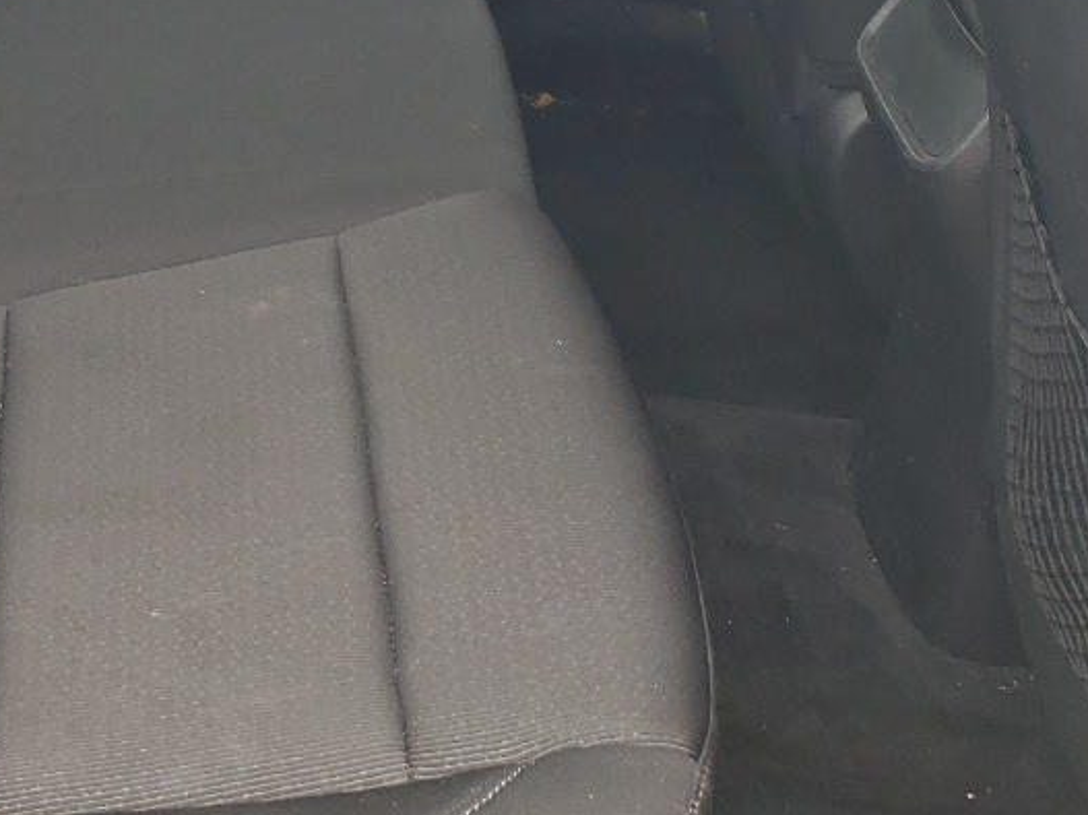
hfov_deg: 23.9
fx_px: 2482
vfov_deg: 17.9
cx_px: 72
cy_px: -109
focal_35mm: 79
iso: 50
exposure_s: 1/149
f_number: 1.5
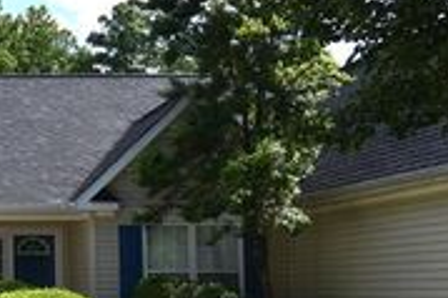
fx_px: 1044
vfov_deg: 16.2
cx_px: -138
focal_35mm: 84
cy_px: 222
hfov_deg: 21.8
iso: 200
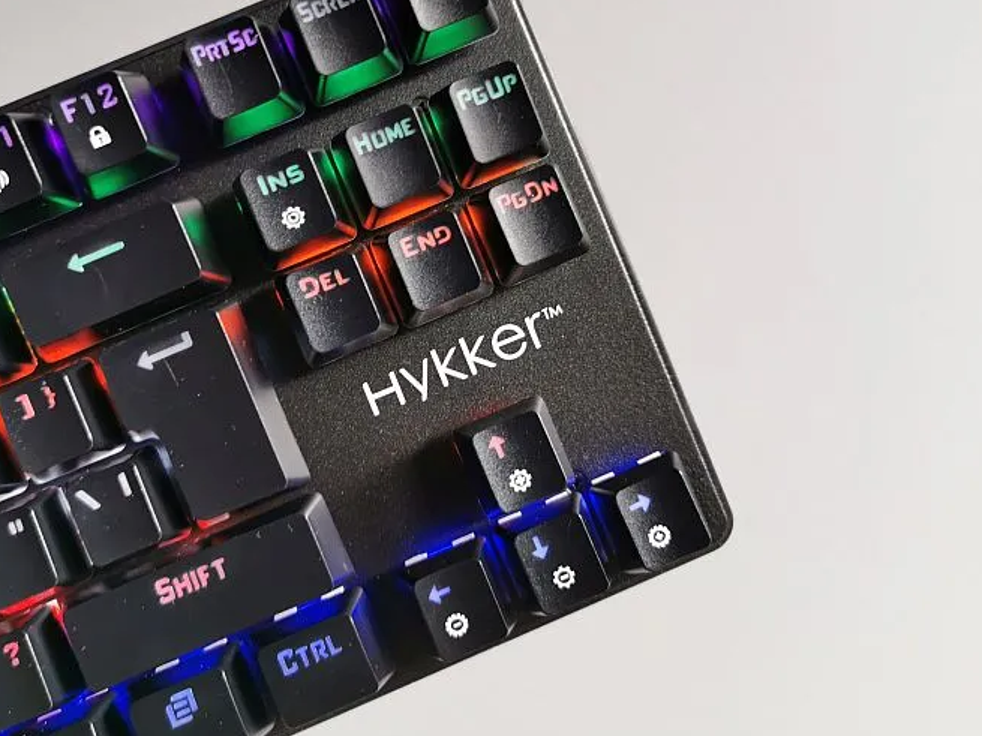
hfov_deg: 55.0
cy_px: 292
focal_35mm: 33
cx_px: 403
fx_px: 936
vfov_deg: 42.7
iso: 100
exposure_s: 1/50
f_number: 1.6
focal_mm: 5.56
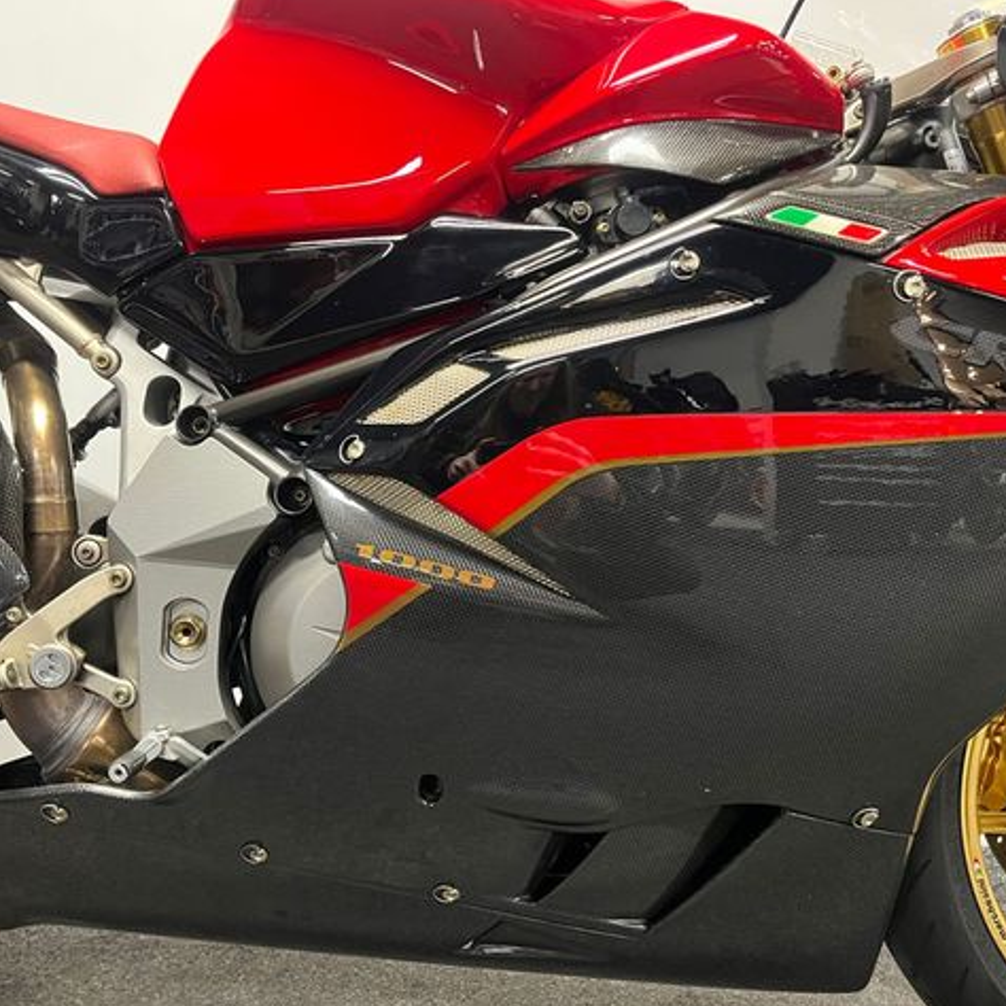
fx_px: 1019
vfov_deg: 52.5
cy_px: 503
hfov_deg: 52.5
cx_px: 473
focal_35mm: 31
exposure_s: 1/33
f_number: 1.6
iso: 400
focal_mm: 5.1
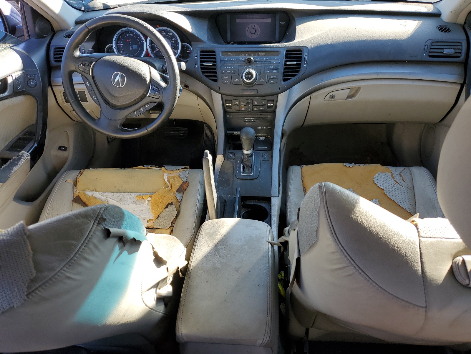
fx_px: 354
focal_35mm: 26
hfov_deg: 67.3
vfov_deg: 53.1
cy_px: 177
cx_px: 236
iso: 50
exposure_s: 1/250
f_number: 1.5
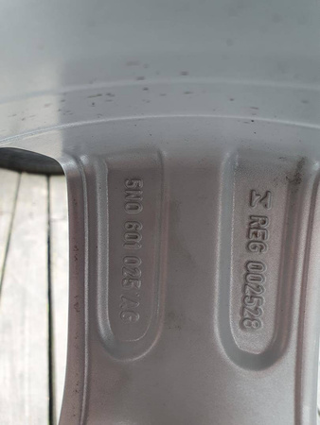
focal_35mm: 26
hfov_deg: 53.1
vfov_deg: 67.3
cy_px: 212
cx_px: 160
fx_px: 320
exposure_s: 1/50
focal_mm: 4.32
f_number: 2.4
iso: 200
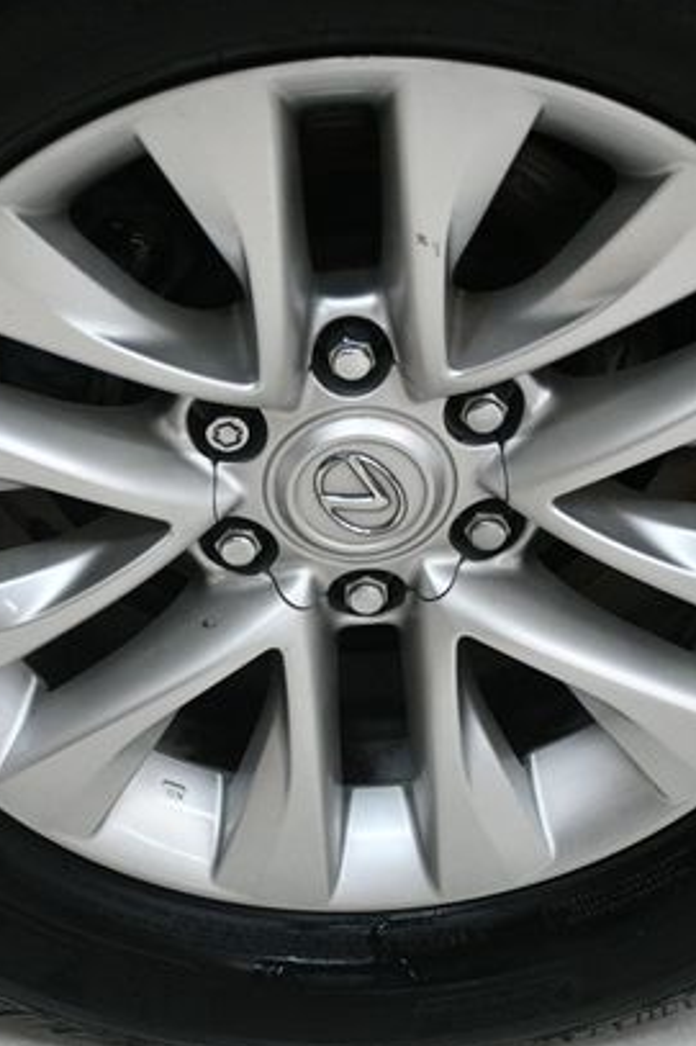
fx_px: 2873
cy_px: 517
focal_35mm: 99
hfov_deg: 13.8
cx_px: 329
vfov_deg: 20.6
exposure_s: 1/125
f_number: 4.5
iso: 1800
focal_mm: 42
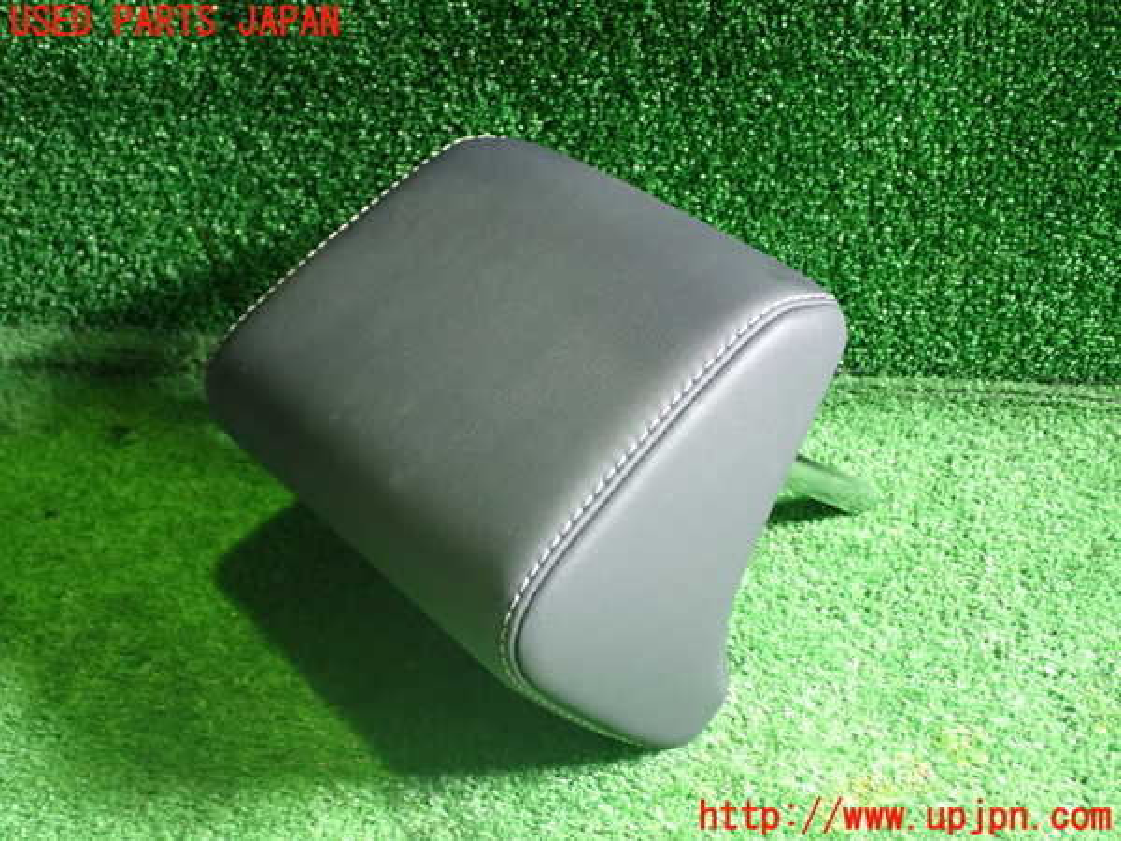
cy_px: 420
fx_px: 1425
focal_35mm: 44
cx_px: 560
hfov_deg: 42.9
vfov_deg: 32.9
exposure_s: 1/30
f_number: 2.9
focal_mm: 7.84
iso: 800
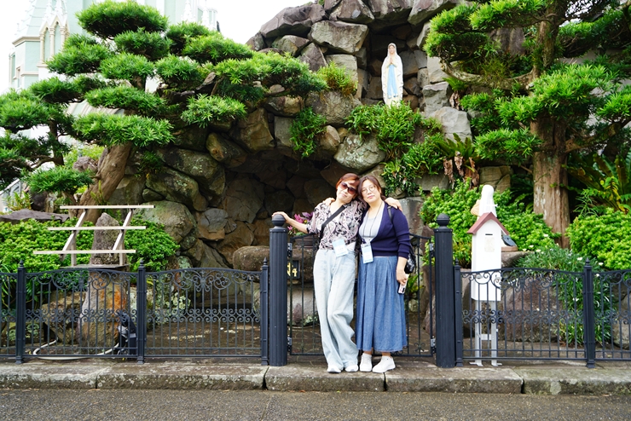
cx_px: 316
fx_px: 508
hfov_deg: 63.6
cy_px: 210
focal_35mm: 29
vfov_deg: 45.0
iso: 100
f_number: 4
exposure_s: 1/60
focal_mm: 29
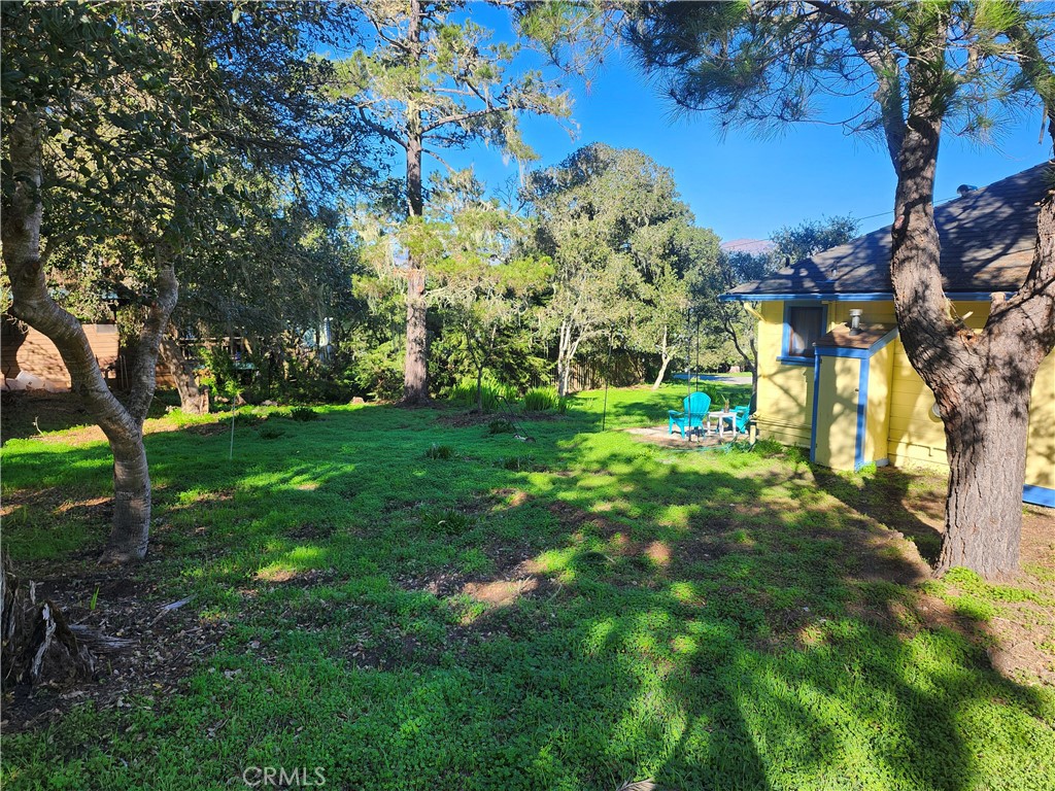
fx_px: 701
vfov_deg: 58.9
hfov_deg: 73.9
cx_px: 528
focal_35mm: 23
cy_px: 396
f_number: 1.8
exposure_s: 1/437
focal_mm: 5.54
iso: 25
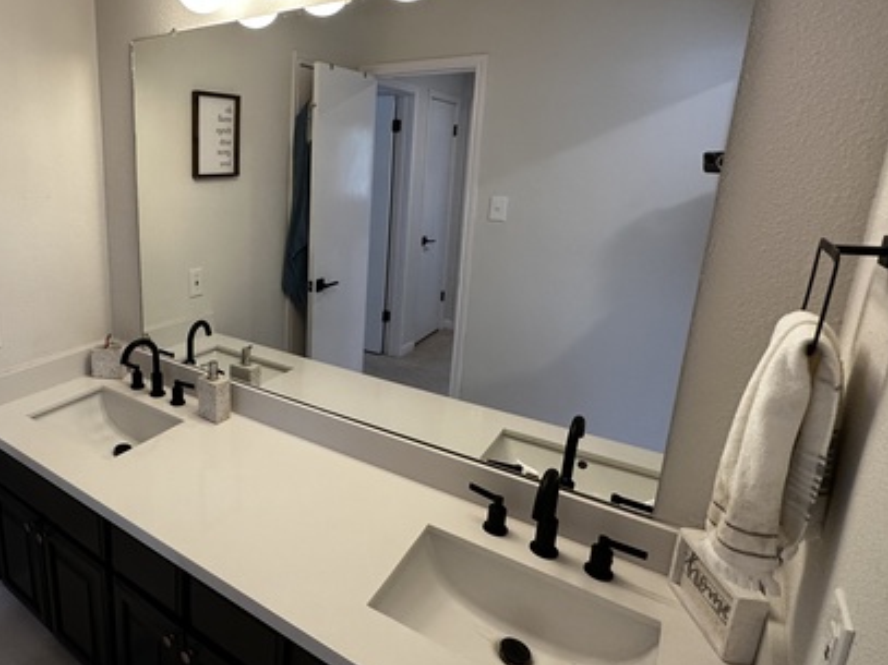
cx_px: 244
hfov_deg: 72.2
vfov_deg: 60.9
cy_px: 294
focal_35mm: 22
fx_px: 564
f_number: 2.2
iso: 250
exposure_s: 1/120
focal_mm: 2.22
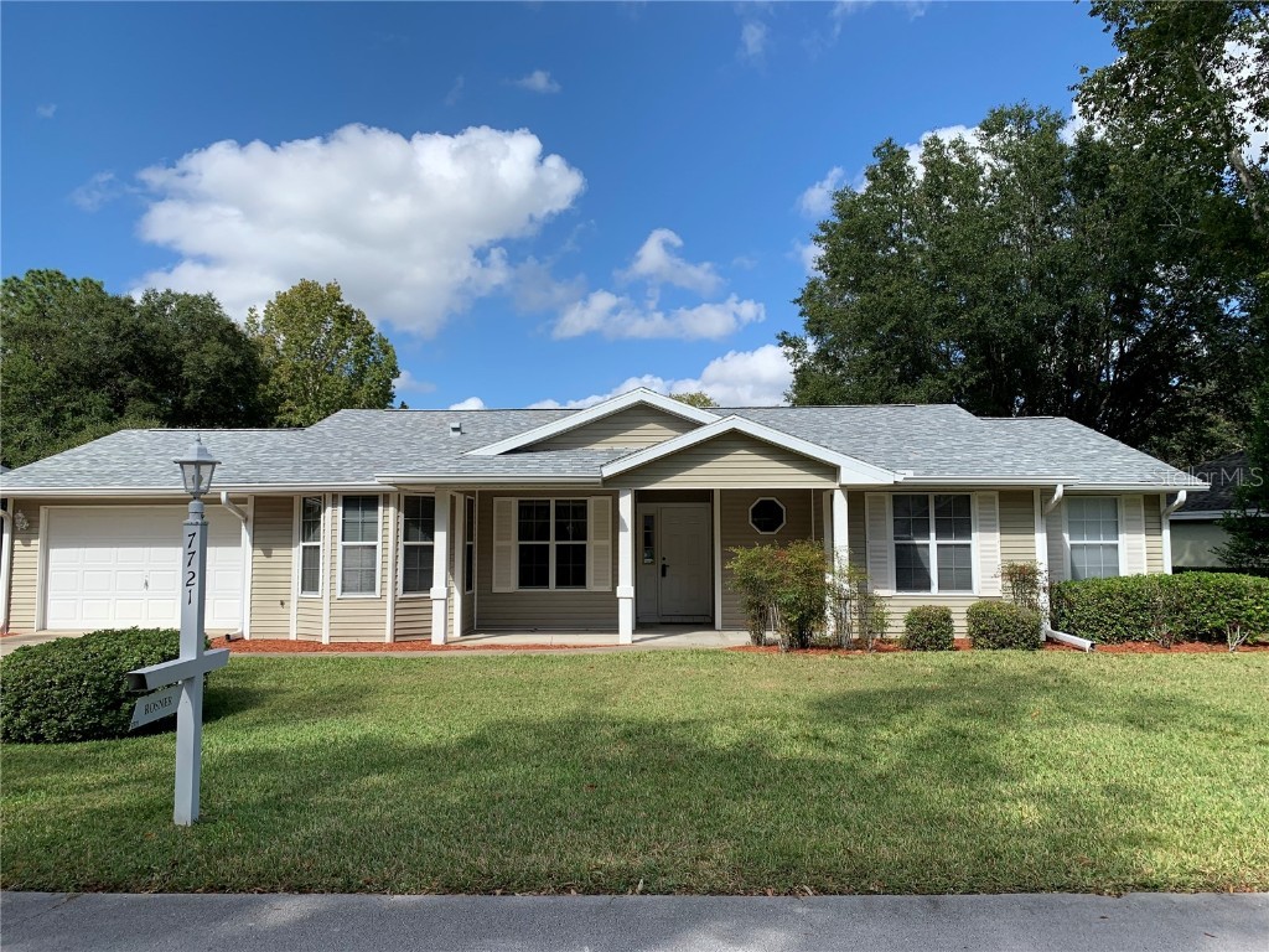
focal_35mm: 26
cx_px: 634
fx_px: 953
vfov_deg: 53.1
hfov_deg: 67.3
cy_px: 476
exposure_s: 1/2421
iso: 25
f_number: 1.8
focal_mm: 4.25
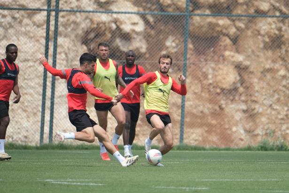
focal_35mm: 600
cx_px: 144
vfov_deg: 2.3
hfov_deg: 3.4
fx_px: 4816
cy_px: 96
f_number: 5.6
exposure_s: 1/800
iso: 200
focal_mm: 400
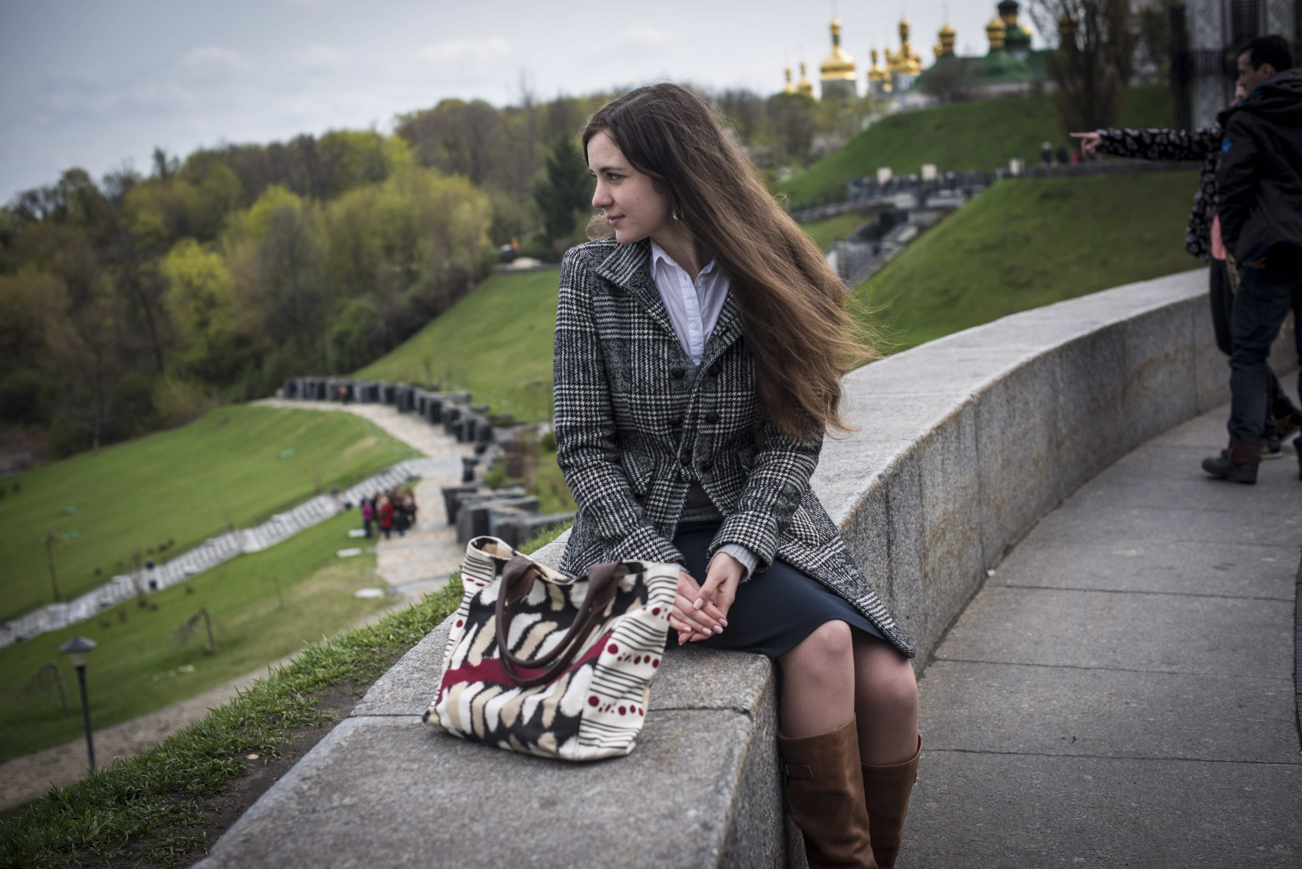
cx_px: 651
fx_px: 1809
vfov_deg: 27.0
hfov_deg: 39.6
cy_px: 434
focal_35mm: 50
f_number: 4
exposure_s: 1/4000
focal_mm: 50
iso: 500
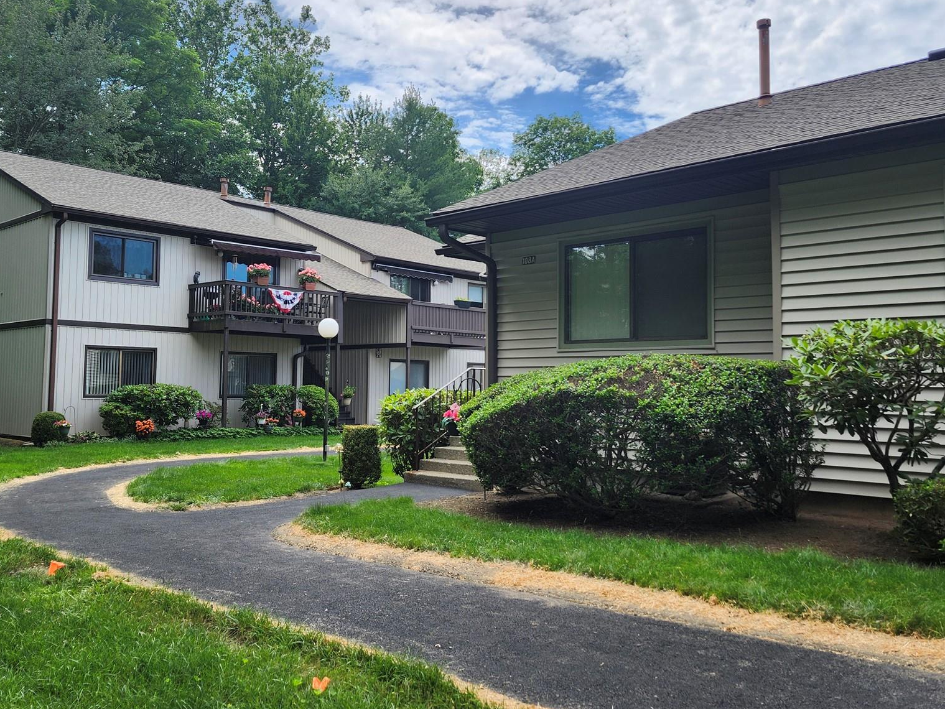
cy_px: 323
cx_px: 400
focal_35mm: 31
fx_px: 846
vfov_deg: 45.4
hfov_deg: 58.1
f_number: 1.8
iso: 25
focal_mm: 5.54
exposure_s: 1/994
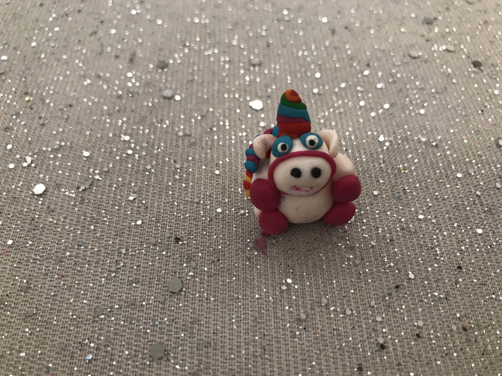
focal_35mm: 28
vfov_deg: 49.7
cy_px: 188
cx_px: 251
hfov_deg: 63.4
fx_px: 406
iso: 25
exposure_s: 1/33
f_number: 1.8
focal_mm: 3.99
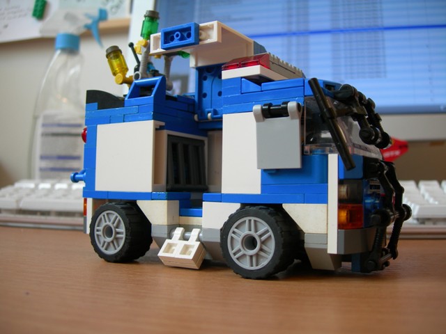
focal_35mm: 38
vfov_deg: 37.7
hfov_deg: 49.0
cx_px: 223
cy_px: 167
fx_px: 490
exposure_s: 1/12.3
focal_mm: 7.8
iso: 50
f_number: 2.8
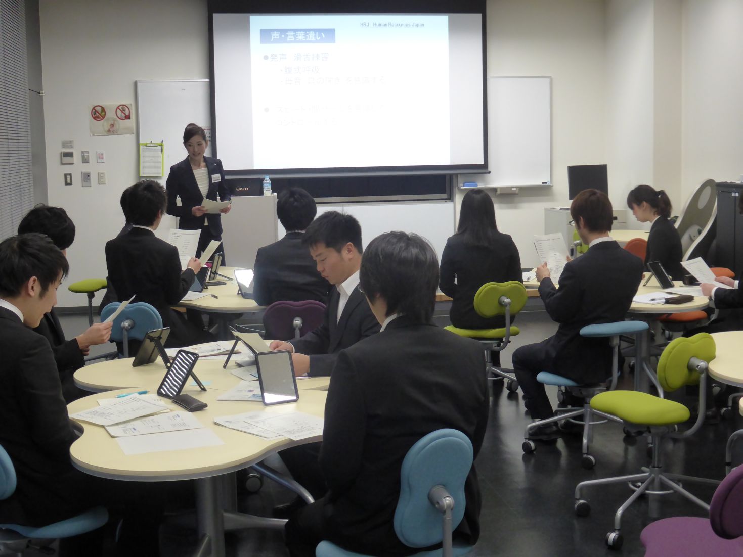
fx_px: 1052
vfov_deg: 29.7
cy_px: 278
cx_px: 372
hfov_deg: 38.9
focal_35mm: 49
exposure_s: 1/30
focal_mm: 8.5
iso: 400
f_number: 4.2
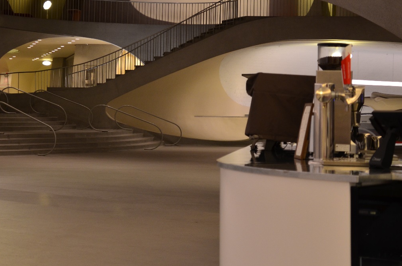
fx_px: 1214
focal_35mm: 109
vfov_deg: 12.5
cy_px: 94
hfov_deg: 18.7
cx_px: 103
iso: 400
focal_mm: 46
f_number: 4.2
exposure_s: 1/30
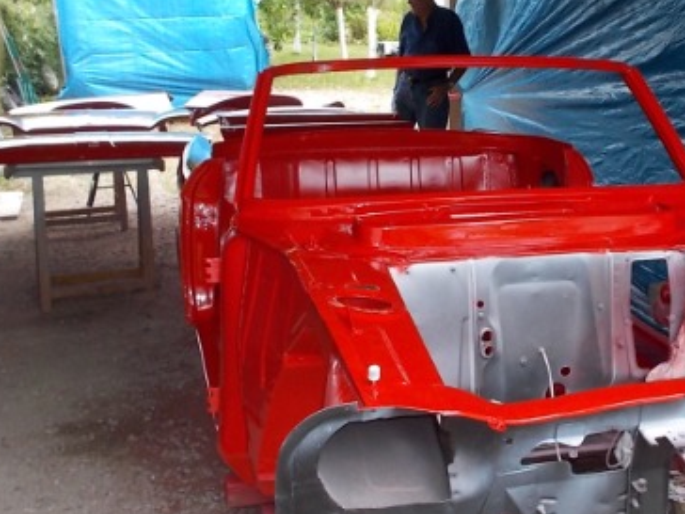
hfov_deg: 37.1
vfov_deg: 28.4
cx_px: 455
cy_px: 177
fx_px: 1009
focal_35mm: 51
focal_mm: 4.1
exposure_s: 1/50
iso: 80
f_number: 3.3
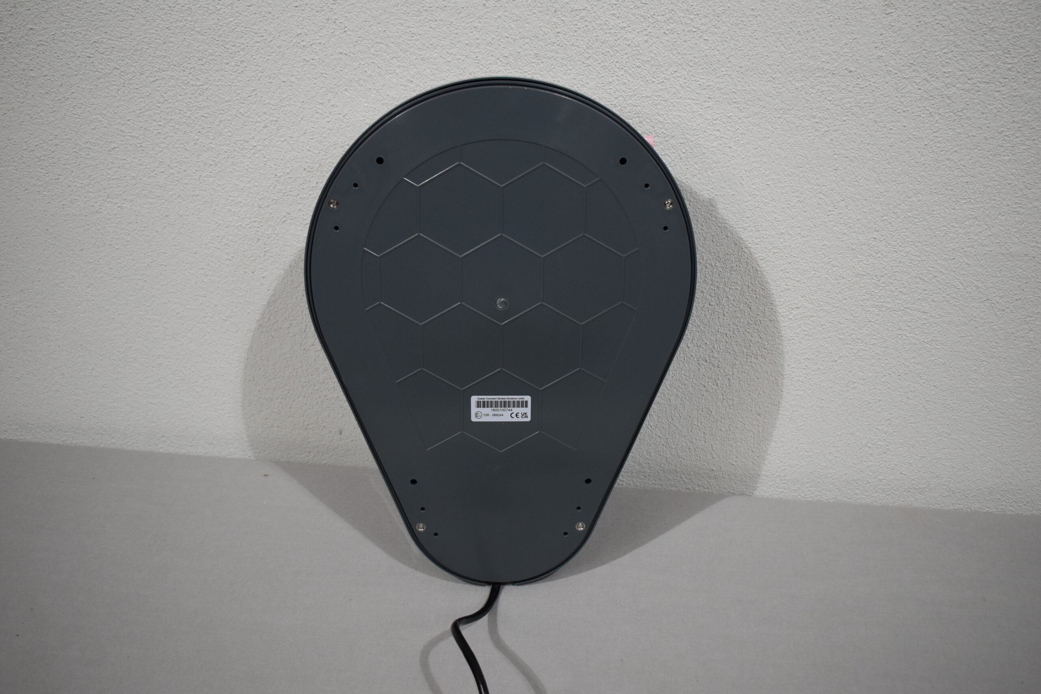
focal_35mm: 38
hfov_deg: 51.3
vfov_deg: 35.5
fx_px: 1084
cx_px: 520
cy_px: 347
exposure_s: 1/250
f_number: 4
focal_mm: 25
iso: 560
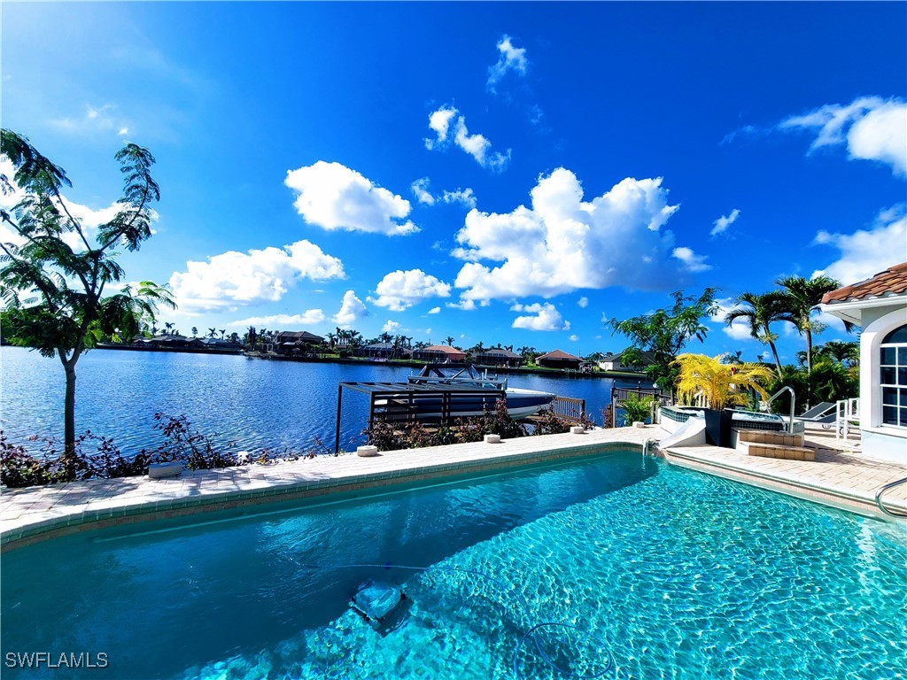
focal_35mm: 13
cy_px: 340
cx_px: 454
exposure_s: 1/2760
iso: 50
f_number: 2.2
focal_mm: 2.2
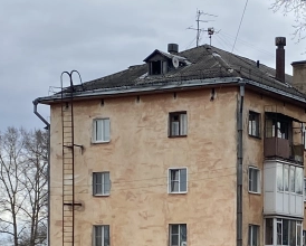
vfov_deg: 12.9
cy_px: 326
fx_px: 1052
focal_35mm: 116
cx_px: 328
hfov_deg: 16.1
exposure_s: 1/690
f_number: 1.8
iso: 32
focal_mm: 4.25
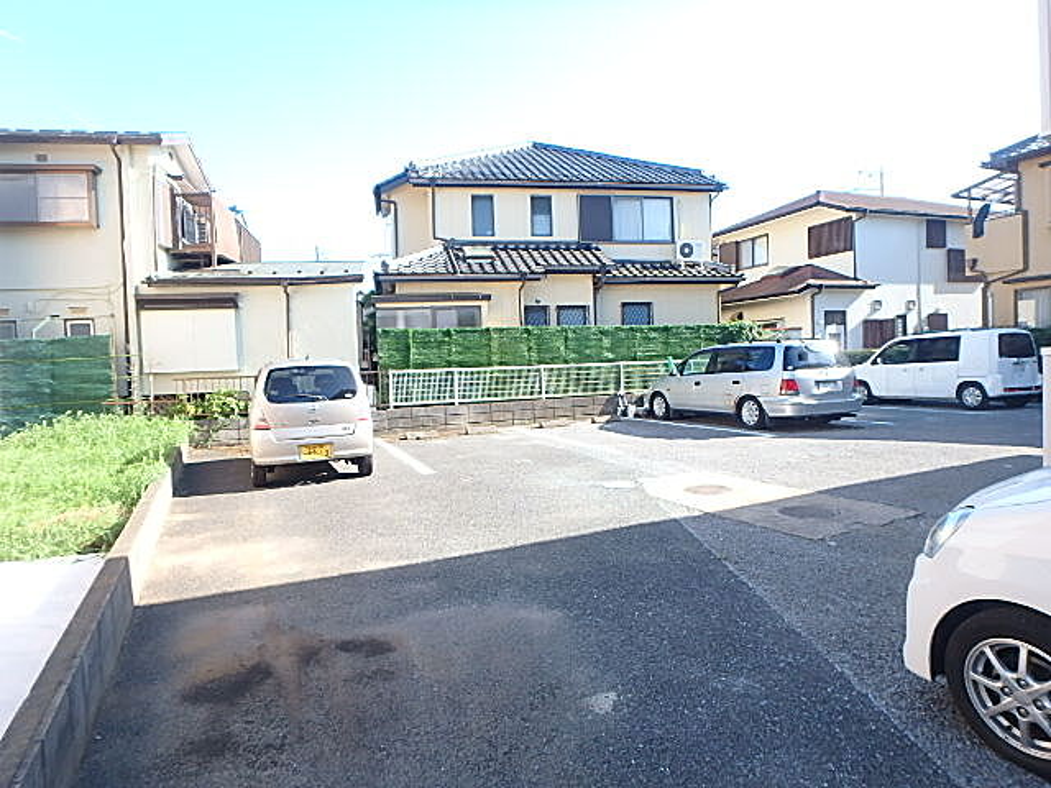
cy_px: 394
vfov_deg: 63.4
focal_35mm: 21
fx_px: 638
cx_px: 526
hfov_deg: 79.0
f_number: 3.5
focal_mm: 3.7
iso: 125
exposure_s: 1/200
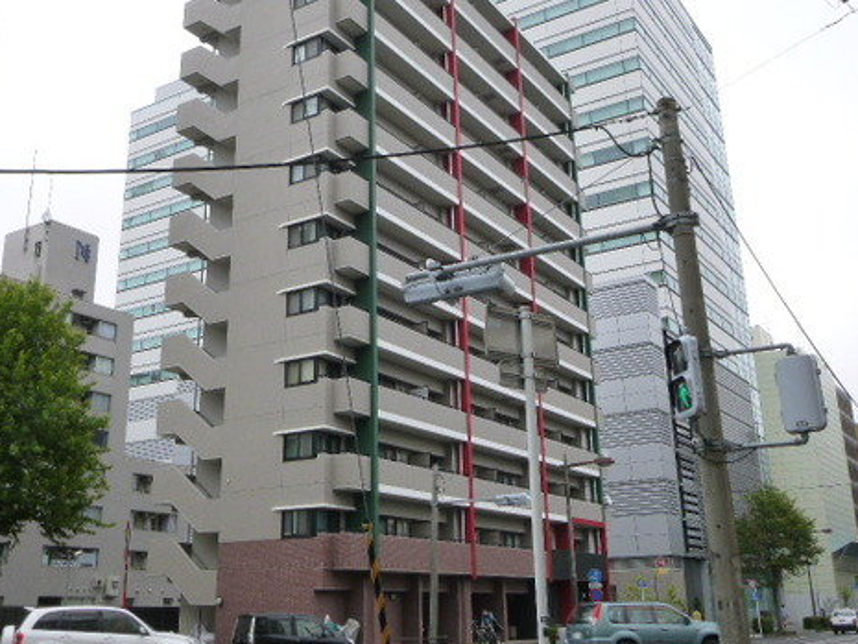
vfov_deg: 35.9
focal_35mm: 40
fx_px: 992
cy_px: 268
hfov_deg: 46.7
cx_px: 397
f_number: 4.2
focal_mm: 5.5
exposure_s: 1/250
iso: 160
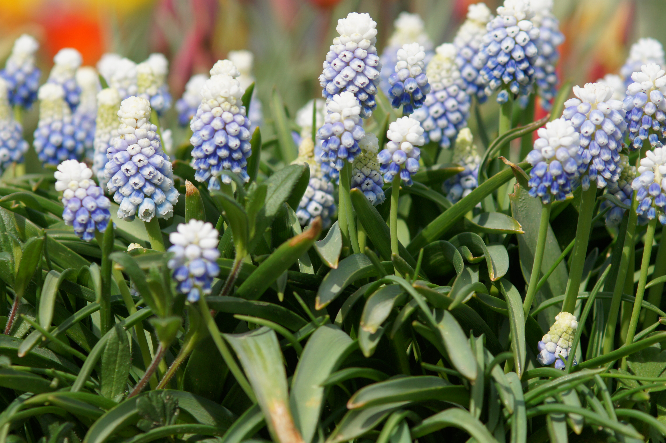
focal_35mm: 180
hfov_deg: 11.4
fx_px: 3328
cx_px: 333
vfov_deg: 7.6
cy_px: 222
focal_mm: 120
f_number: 5.6
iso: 200
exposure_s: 1/640
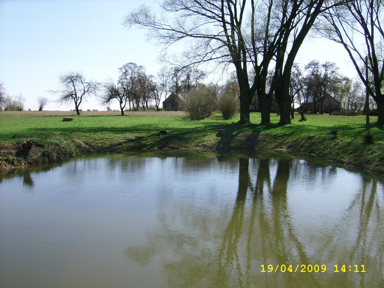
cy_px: 144
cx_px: 192
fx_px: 388
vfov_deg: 40.7
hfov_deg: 52.6
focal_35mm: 35
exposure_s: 1/210
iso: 50
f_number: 5.8
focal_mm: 5.95
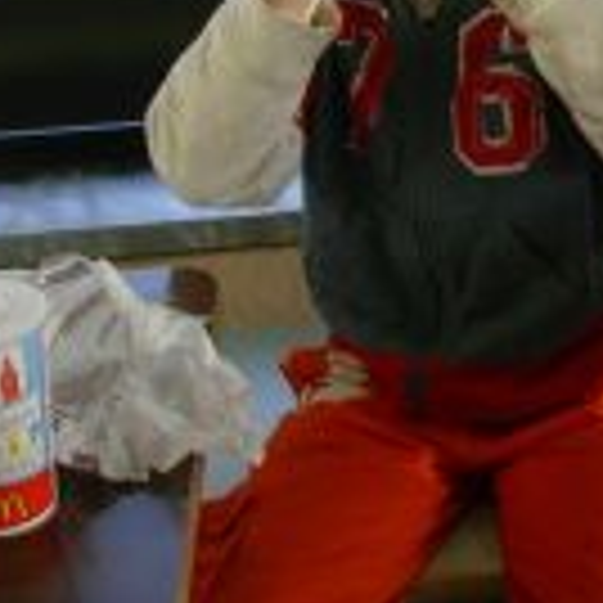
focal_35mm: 117
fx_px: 2306
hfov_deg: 14.4
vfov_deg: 14.6
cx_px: 752
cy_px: -14
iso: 70
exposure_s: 1/69.7
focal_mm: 6.7
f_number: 2.9
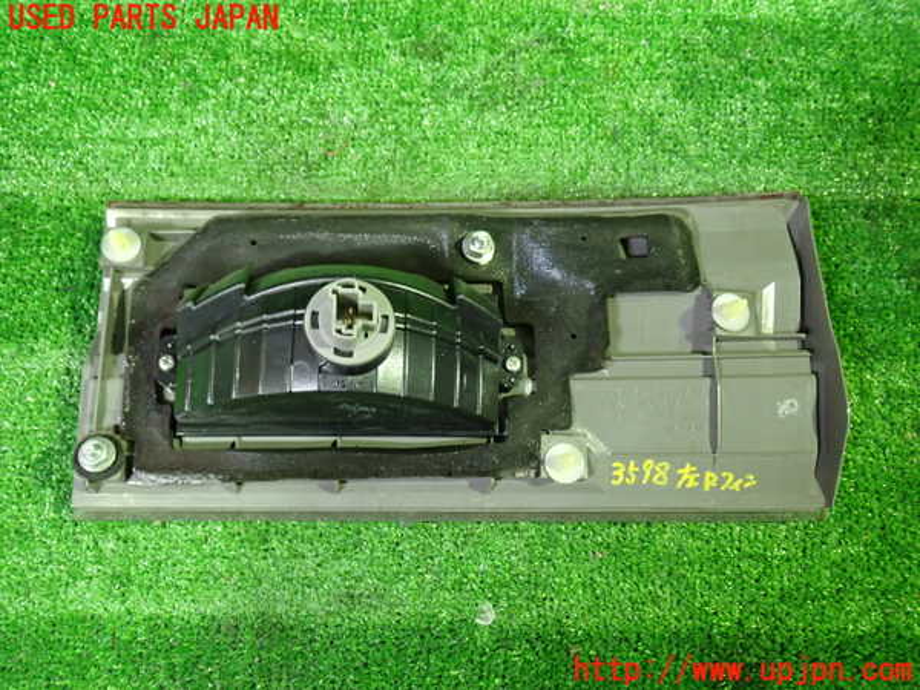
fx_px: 797
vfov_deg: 46.8
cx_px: 460
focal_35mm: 30
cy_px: 345
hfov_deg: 60.0
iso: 800
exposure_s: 1/30
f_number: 2.3
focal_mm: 5.4
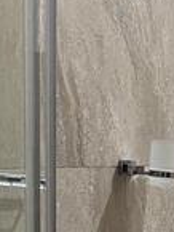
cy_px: 349
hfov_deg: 10.8
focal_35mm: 138
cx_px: 109
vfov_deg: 13.5
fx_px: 924
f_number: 1.6
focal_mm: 5.1
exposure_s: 1/50
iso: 250
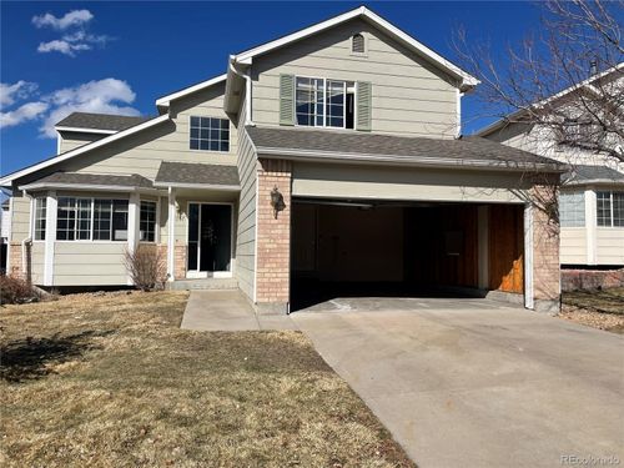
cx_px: 312
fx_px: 469
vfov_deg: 53.1
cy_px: 234
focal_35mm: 26
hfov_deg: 67.3
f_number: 1.6
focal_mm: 4.2
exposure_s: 1/6135
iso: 32
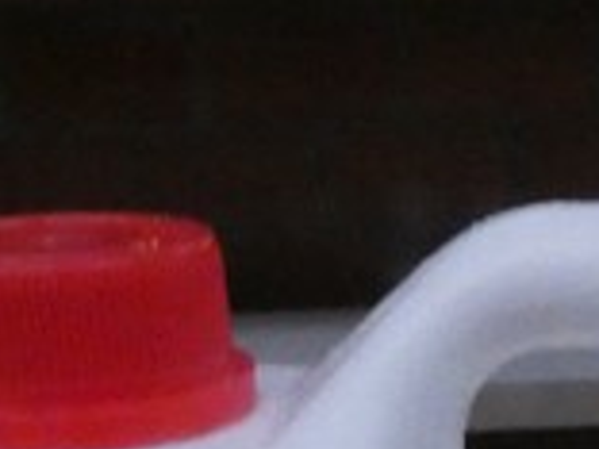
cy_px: 1040
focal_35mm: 93
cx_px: 528
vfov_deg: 12.7
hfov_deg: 20.7
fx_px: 1609
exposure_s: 1/50
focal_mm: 3.6
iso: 1600
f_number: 8
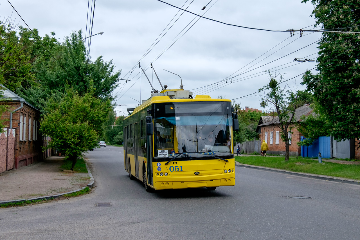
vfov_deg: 30.5
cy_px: 120
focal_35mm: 44
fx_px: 440
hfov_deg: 44.5
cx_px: 180
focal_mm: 29.3
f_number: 5
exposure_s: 1/400
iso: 400
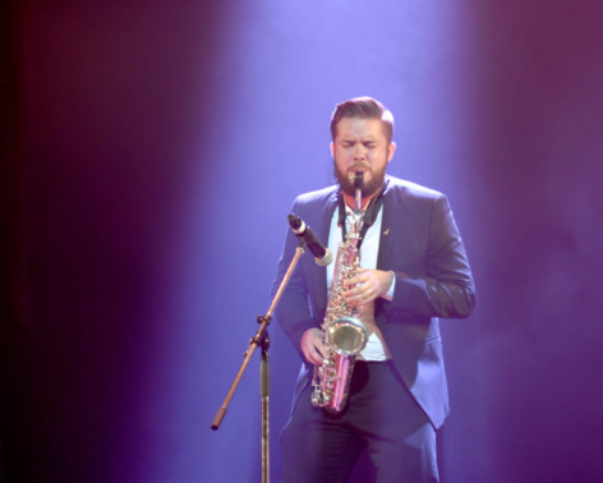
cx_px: 350
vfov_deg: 7.9
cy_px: 242
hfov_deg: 9.8
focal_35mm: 197
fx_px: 3517
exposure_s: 1/200
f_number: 4
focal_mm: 116
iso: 500
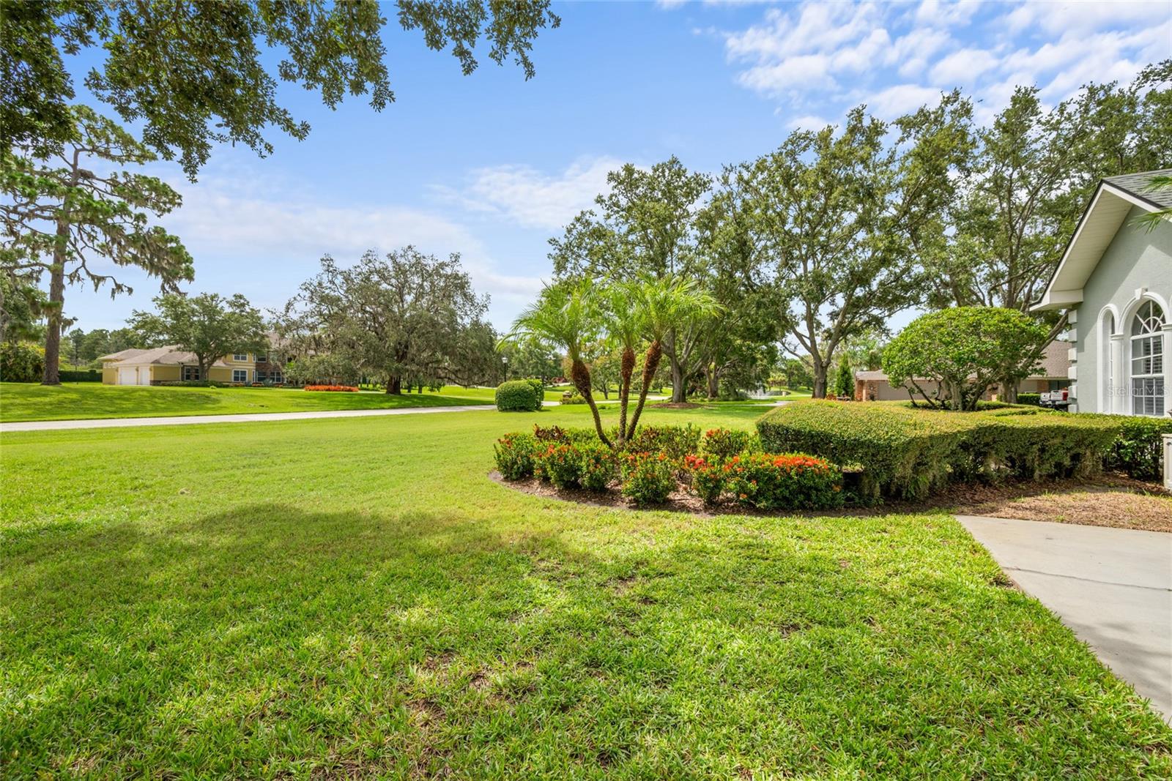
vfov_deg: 81.2
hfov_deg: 104.2
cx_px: 586
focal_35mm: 14
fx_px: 456
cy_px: 390
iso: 250
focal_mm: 14
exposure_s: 1/1000
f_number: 6.3
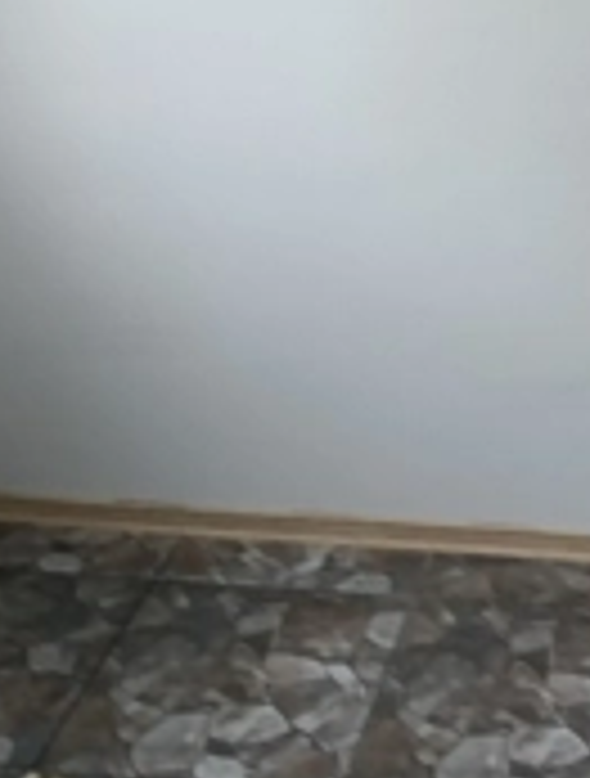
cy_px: 207
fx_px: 1400
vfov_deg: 30.6
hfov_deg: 22.7
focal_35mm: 62
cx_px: 613
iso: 200
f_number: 1.8
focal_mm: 3.98
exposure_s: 1/33.3
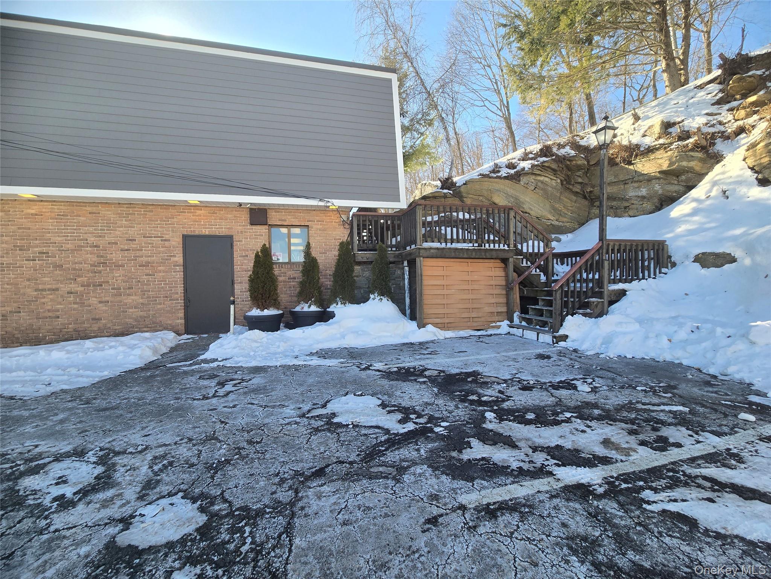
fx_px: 290
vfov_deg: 89.9
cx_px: 386
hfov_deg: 106.2
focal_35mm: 13
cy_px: 290
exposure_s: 1/640
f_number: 2.2
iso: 50
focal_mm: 2.2
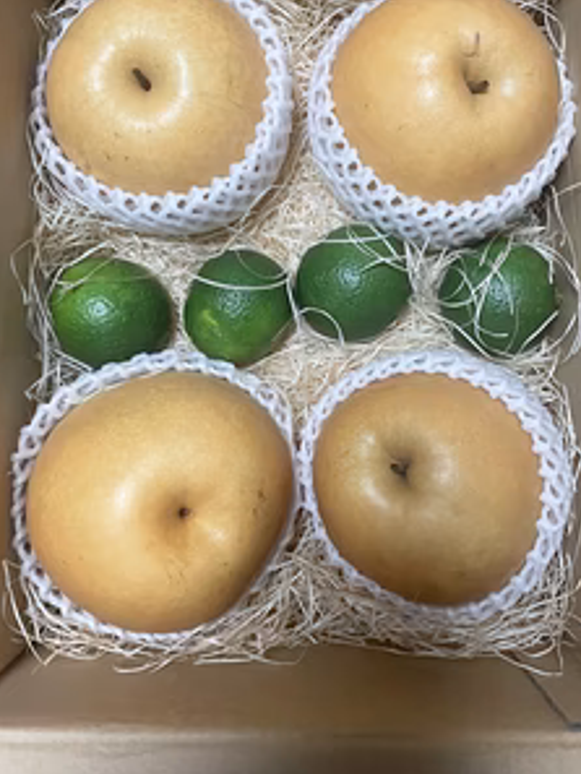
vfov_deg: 52.5
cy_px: 341
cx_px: 307
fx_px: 783
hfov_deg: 40.7
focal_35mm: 35
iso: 250
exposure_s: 1/60
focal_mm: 4.2
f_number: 1.6
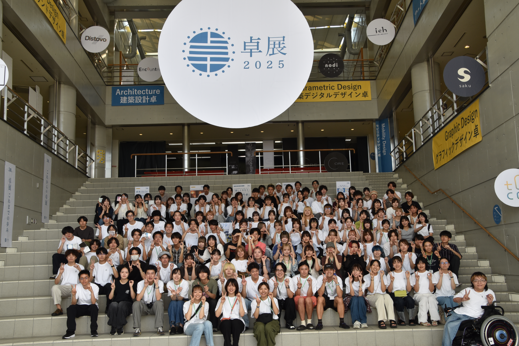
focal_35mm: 33
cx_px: 260
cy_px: 173
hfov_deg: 57.2
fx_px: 476
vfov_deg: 40.0
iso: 200
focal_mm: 22
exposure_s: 1/25
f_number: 9
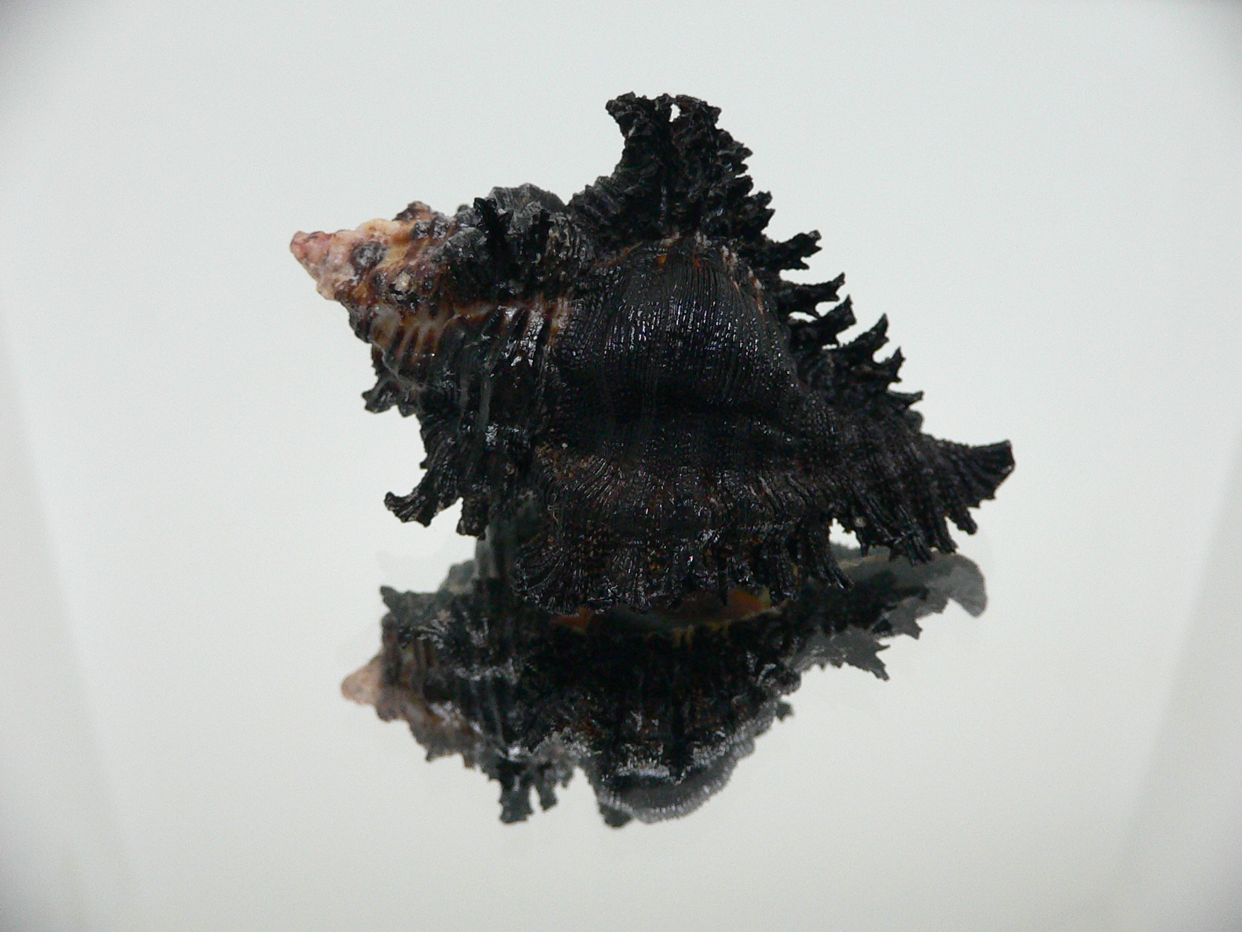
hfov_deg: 52.6
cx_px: 621
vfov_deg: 40.7
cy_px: 466
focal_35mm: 35
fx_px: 1256
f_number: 2.8
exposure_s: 1/50
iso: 200
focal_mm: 4.6
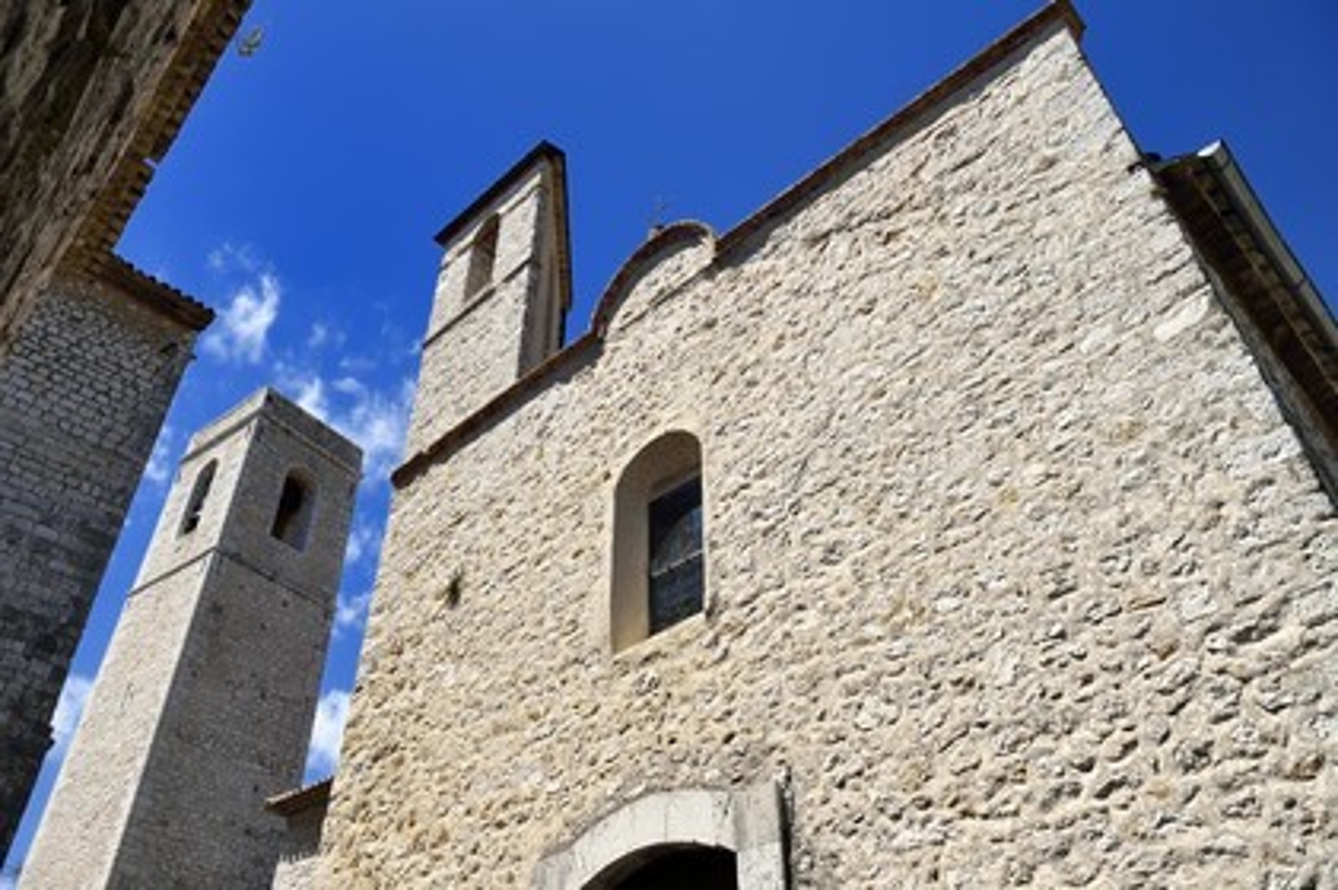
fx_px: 1077
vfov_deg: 44.9
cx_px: 669
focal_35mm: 29
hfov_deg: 63.7
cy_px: 445
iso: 200
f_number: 9
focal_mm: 29
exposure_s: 1/800
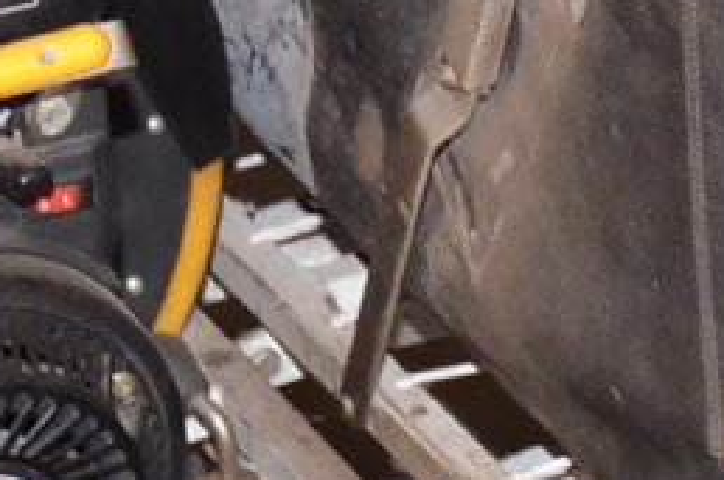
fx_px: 4396
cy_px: -361
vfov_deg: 6.1
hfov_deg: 9.1
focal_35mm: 219
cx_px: 1193
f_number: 4.5
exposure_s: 1/60
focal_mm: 22
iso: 3200
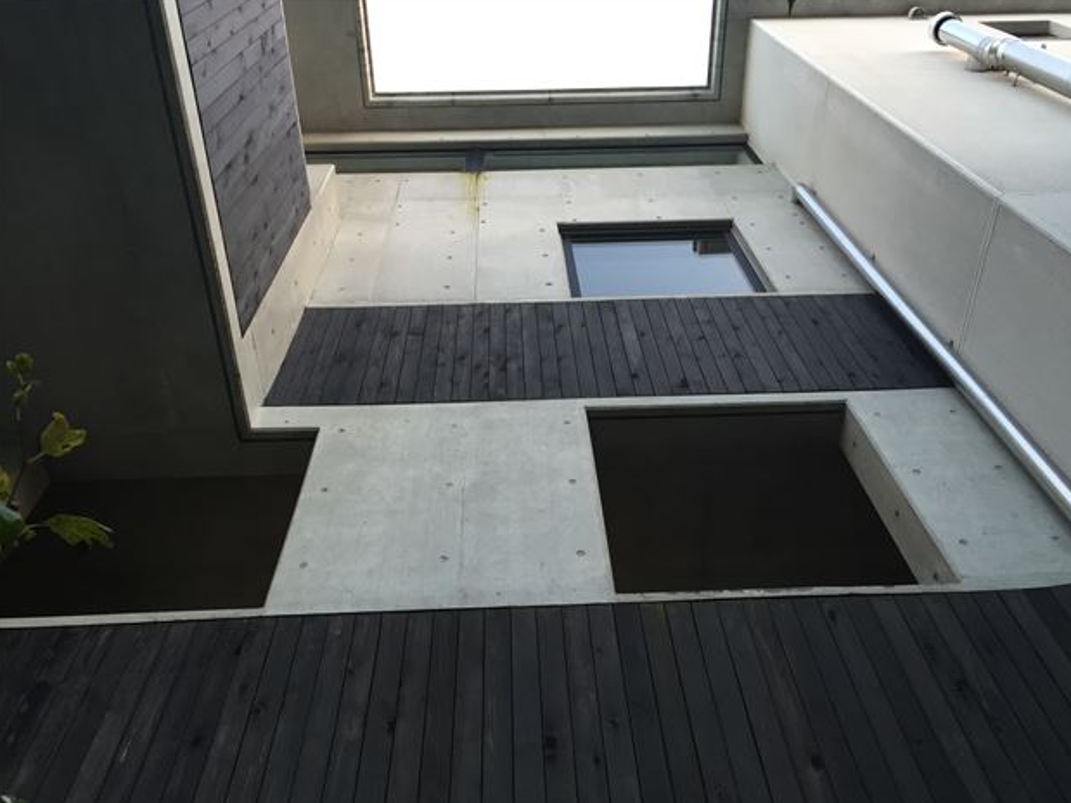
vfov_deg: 46.8
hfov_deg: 60.0
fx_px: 928
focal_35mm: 30
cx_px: 548
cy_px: 410
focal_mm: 4.15
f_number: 2.2
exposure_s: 1/30
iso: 64
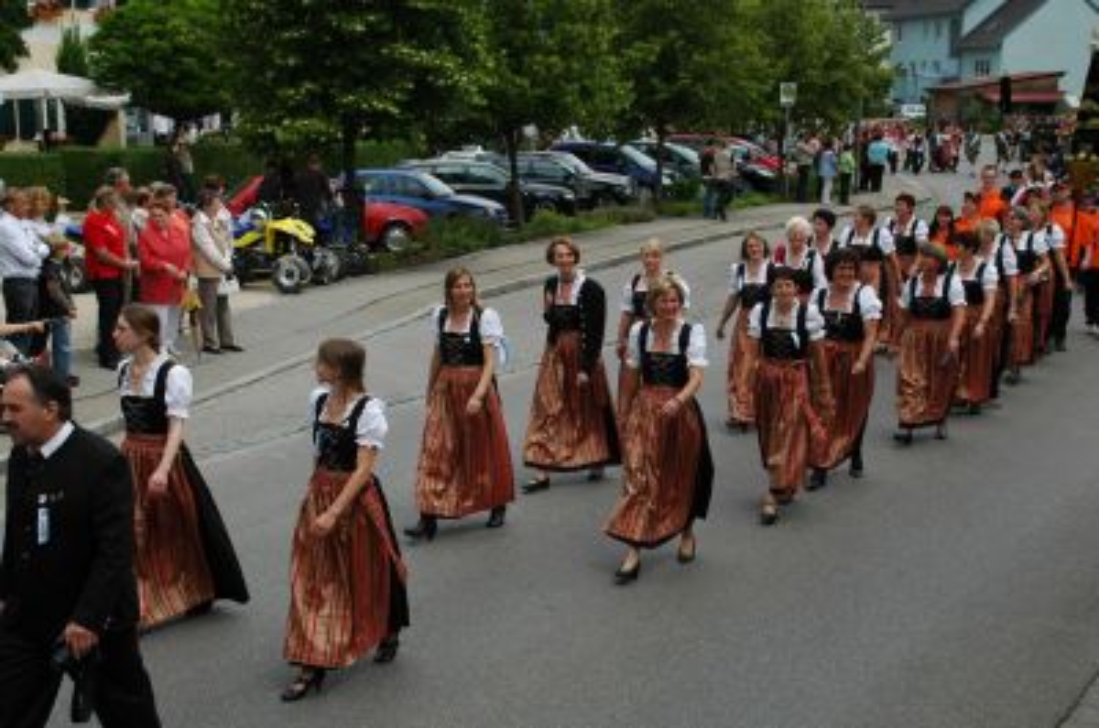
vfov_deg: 23.7
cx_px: 550
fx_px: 1737
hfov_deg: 35.1
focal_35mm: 57
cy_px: 364
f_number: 8
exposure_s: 1/250
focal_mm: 38
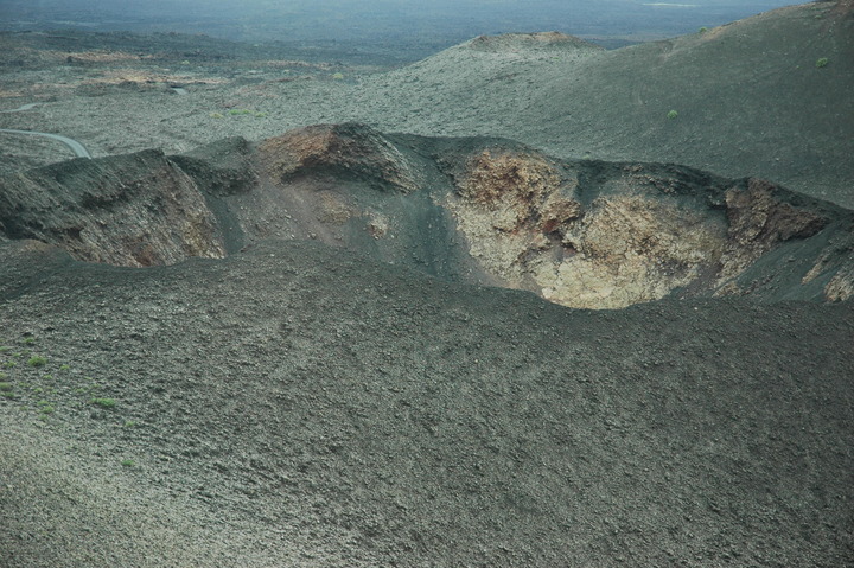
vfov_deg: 13.0
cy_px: 284
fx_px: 2489
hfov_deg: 19.5
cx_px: 427
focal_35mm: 105
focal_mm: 70
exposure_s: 1/160
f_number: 6.3
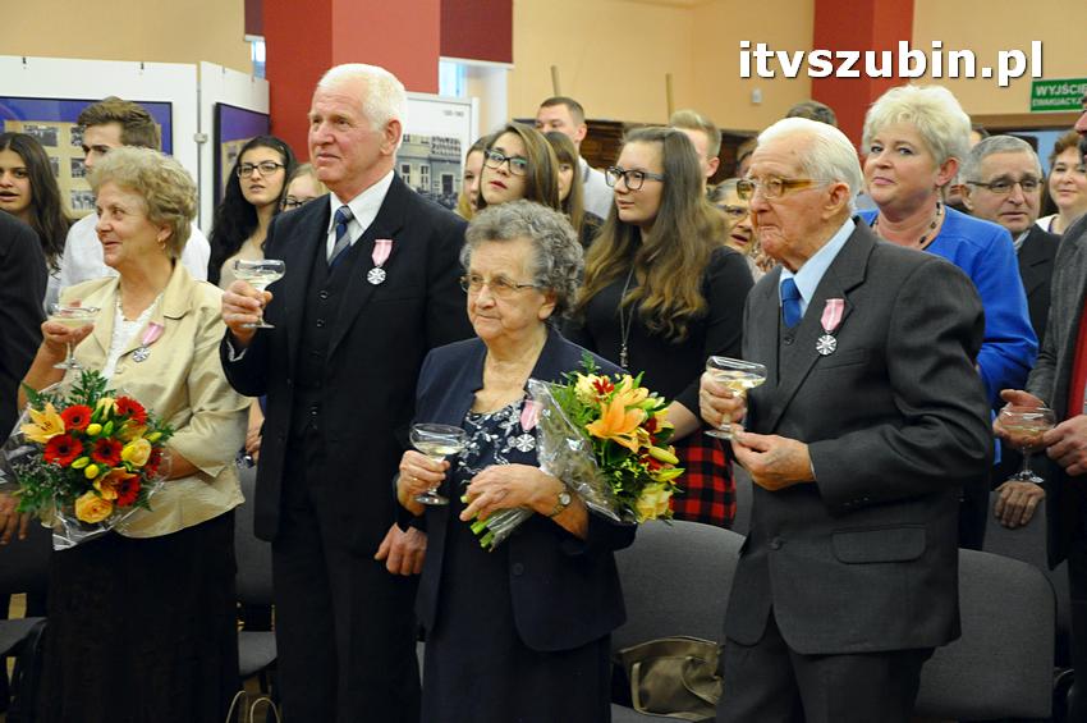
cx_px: 544
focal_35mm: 72
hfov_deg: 28.1
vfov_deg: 18.9
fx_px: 2172
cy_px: 362
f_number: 5.6
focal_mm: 48
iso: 2500
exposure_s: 1/80
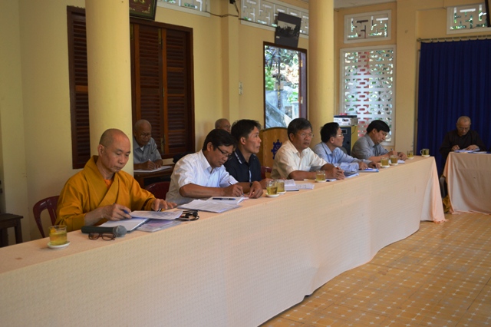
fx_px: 491
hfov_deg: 53.2
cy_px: 164
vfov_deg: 36.8
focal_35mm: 36
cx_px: 246
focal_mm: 24
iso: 400
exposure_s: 1/80
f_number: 4.5
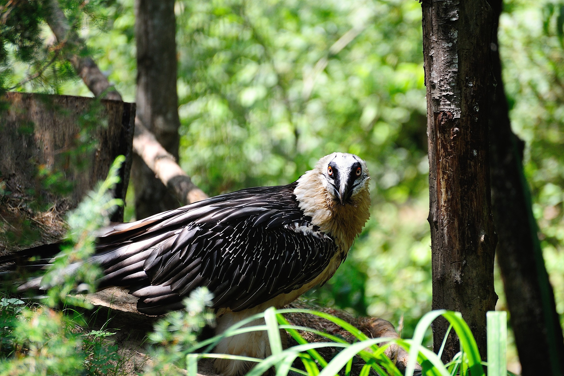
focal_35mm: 271
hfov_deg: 7.6
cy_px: 188
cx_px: 283
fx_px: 4246
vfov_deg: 5.1
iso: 1000
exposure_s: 1/500
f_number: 5.6
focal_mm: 270
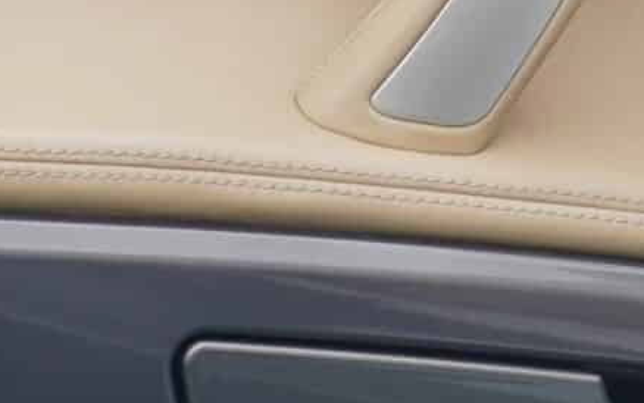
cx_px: 16
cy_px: -185
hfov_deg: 4.9
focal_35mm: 429
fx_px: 7531
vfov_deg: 3.1
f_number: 4.5
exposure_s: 1/100
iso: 100
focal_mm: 48
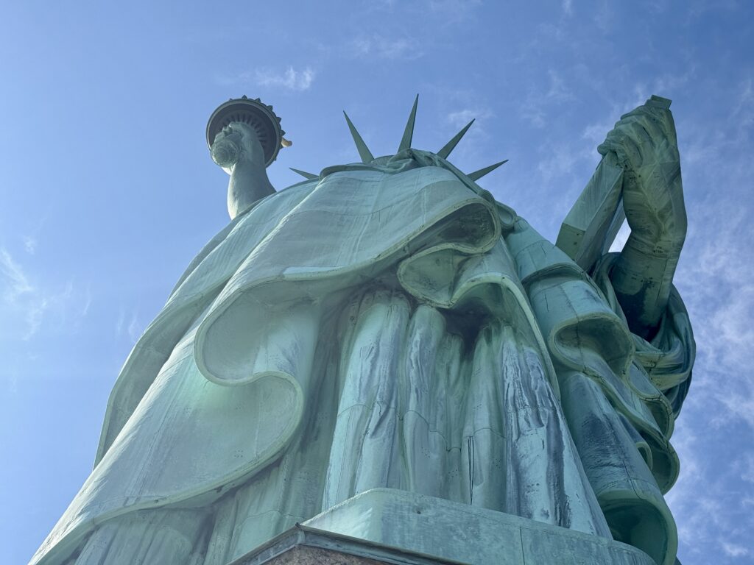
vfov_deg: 30.3
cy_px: 282
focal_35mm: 48
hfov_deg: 39.7
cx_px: 377
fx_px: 1046
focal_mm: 6.76
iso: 64
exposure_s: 1/5208
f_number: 1.78
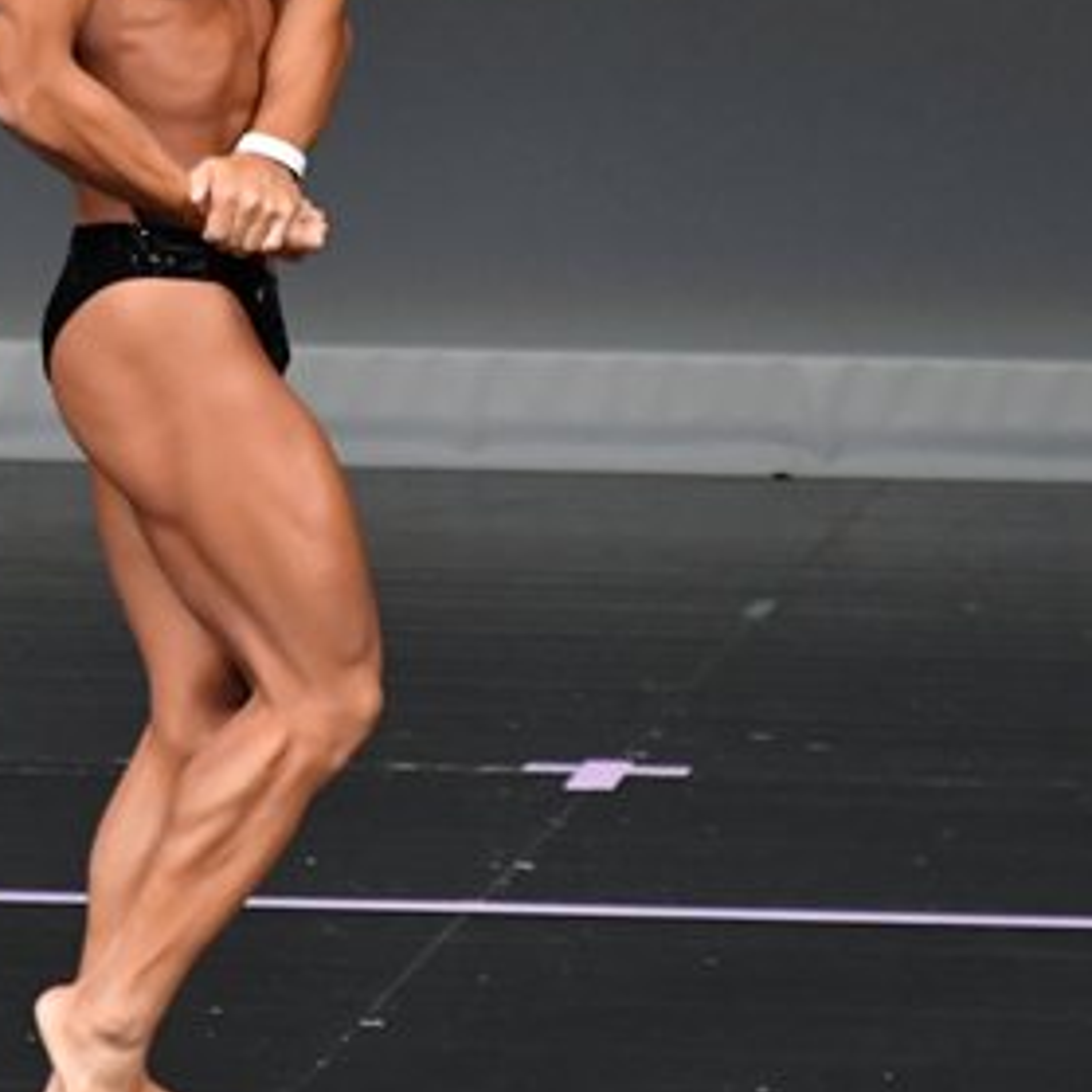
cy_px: 325
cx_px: 143
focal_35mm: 884
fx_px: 31550
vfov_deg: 2.0
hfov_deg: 2.0
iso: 4000
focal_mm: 250
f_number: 5.6
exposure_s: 1/400
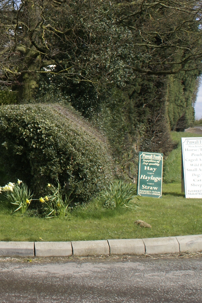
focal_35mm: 77
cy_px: 18
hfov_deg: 16.4
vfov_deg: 25.3
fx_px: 648
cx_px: -89
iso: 100
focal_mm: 18
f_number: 10
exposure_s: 1/160
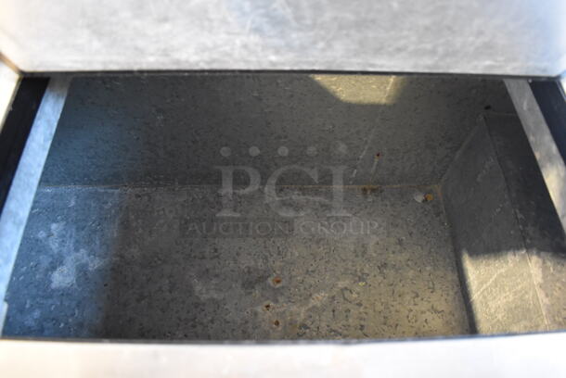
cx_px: 283
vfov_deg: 48.0
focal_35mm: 27
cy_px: 189
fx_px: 425
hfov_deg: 67.3
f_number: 3.5
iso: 3200
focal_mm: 18
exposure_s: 1/25
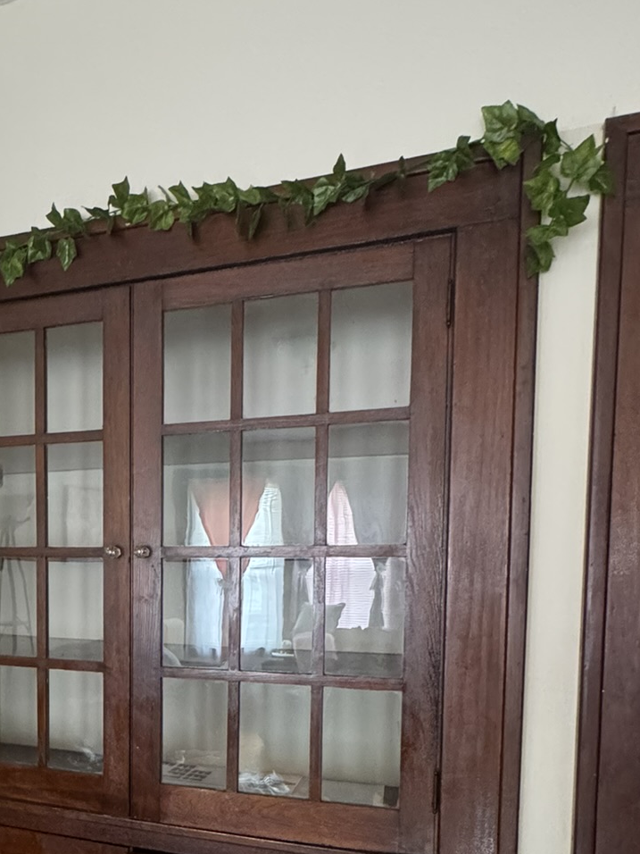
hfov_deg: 45.1
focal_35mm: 30
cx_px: 155
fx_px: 740
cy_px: 614
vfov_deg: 57.7
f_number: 2.2
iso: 1000
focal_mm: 2.22
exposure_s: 1/40
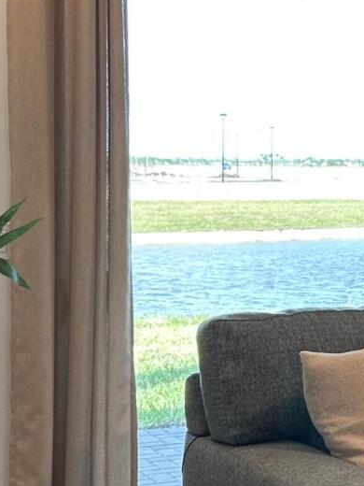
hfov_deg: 14.3
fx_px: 1402
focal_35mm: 100
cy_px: 256
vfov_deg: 19.6
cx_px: 455
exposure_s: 1/120
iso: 40
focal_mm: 5.7
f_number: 1.5
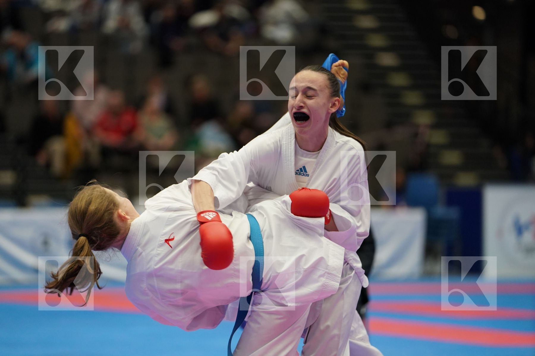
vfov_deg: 7.3
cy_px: 178
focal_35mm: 189
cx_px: 268
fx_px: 2809
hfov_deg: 10.9
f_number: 2.8
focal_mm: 189
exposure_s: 1/1000
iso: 2000
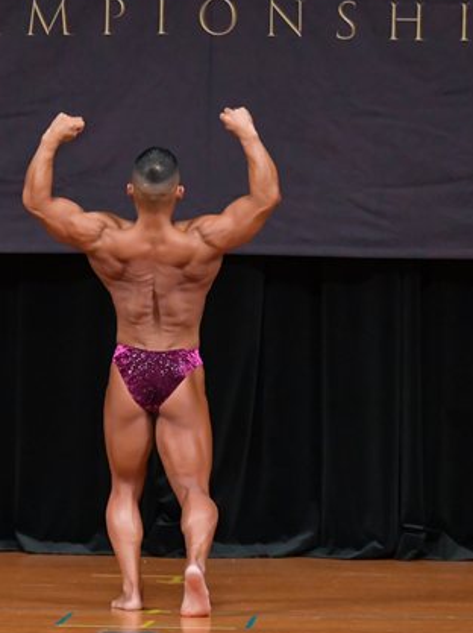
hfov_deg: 3.8
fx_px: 7080
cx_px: 149
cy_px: 319
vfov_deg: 5.1
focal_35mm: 388
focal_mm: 145
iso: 4000
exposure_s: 1/400
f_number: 5.6
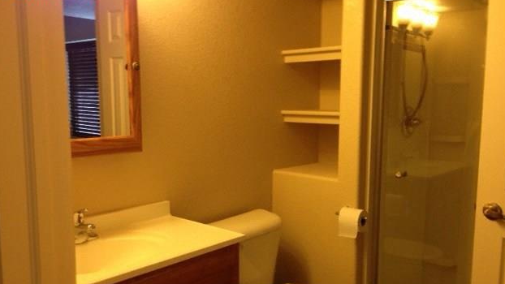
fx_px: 495
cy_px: 161
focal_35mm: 37
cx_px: 257
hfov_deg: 54.0
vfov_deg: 32.0
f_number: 2.4
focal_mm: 4.13
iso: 100
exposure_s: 1/20
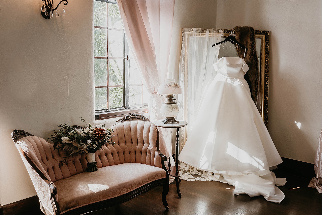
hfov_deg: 54.4
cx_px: 161
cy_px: 108
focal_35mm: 35
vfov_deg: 37.9
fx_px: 313
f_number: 5
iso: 320
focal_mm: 35
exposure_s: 1/125
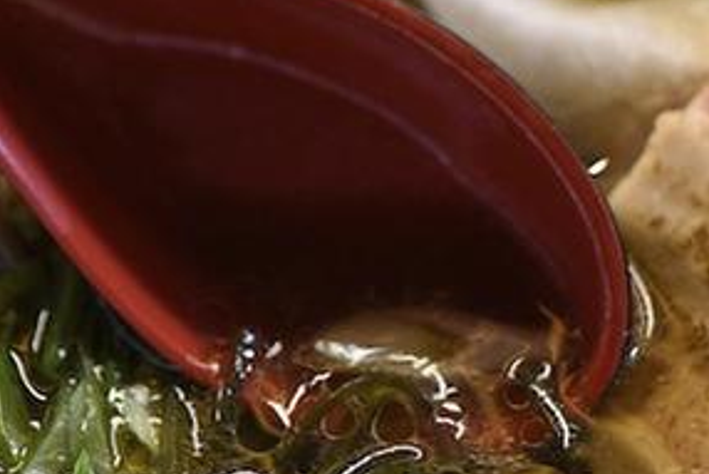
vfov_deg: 4.0
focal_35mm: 345
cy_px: 309
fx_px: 6798
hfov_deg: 6.0
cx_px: 369
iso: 2000
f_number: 4
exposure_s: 1/80
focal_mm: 105
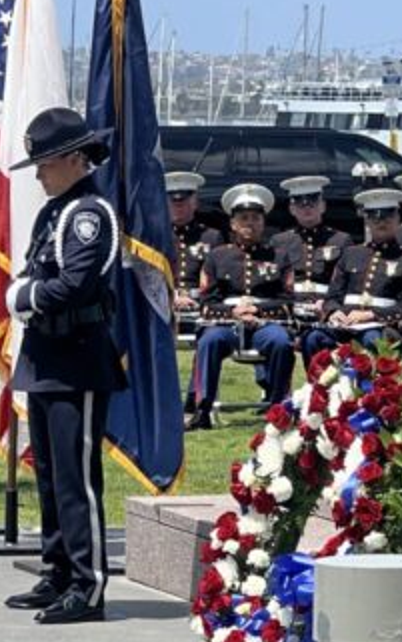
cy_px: 258
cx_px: 318
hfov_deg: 5.4
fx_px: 4271
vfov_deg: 8.6
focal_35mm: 244
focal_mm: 9
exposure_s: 1/834
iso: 32
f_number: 2.8
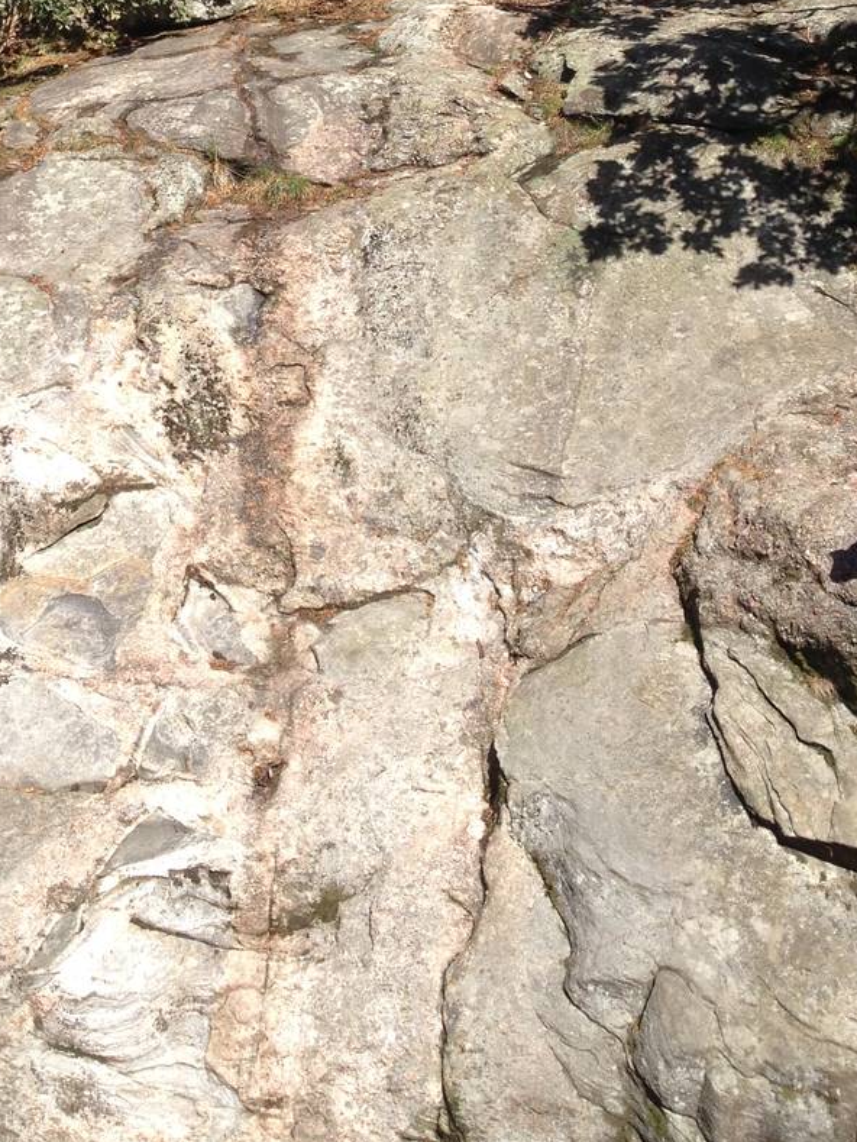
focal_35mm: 71
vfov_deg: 25.9
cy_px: -9
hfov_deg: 20.6
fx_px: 2343
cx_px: 266
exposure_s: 1/1062
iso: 50
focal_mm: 4.28
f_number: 2.4
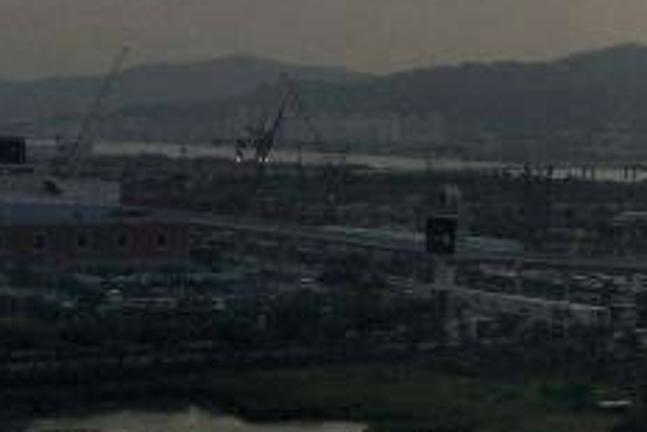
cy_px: -61
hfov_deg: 14.6
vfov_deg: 12.2
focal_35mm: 110
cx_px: 1372
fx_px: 1978
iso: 42
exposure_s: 1/1317
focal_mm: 4.1
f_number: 1.7
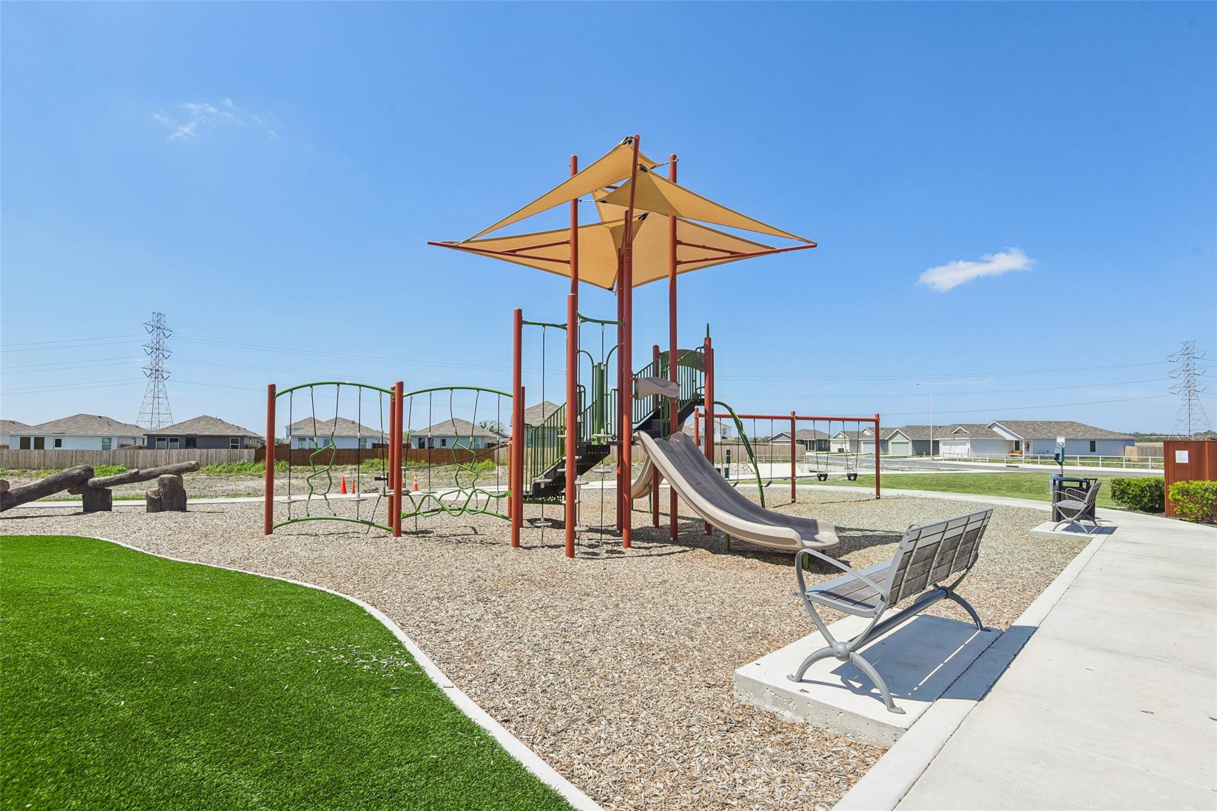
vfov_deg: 73.7
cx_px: 608
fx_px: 541
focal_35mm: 16
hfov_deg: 96.7
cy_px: 406
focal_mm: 16
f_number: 8
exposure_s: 1/800
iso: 400
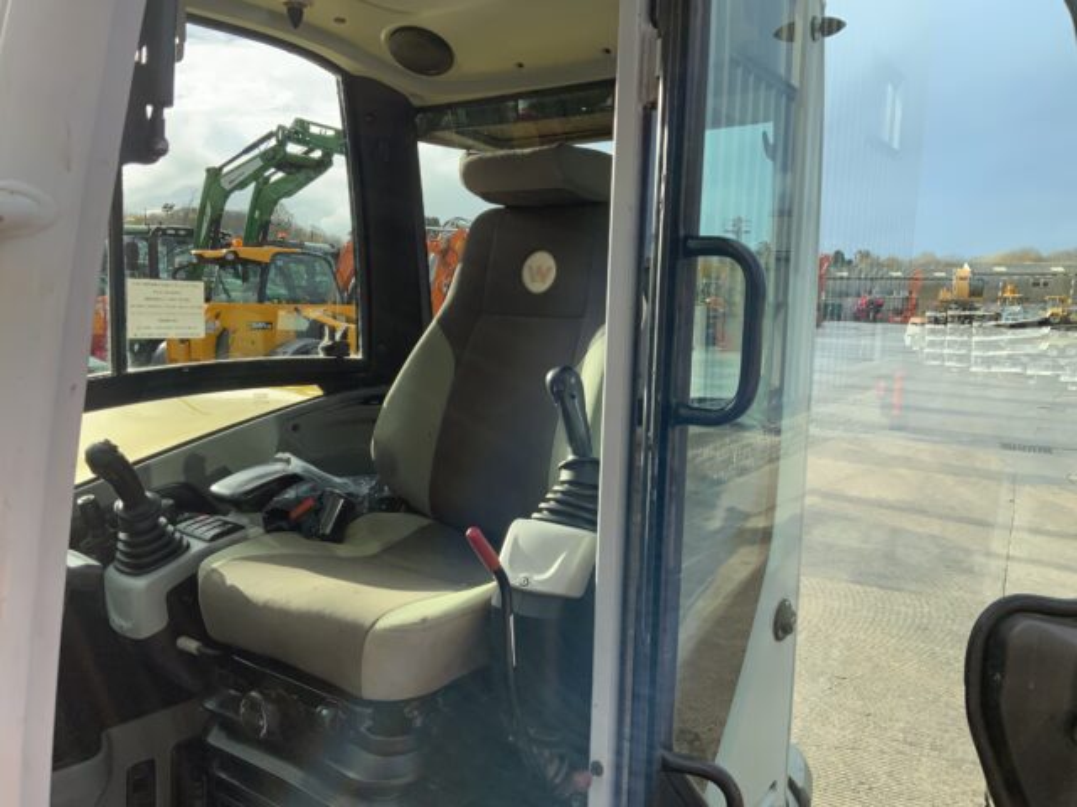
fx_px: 902
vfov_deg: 48.2
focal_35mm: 29
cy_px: 404
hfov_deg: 61.7
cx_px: 538
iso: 16
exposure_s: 1/683
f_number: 1.8
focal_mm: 3
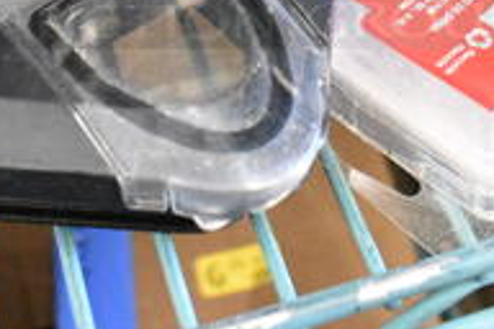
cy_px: -87
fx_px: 1180
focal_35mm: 86
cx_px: 260
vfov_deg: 15.2
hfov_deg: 23.6
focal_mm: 18
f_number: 4
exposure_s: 1/100
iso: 6400
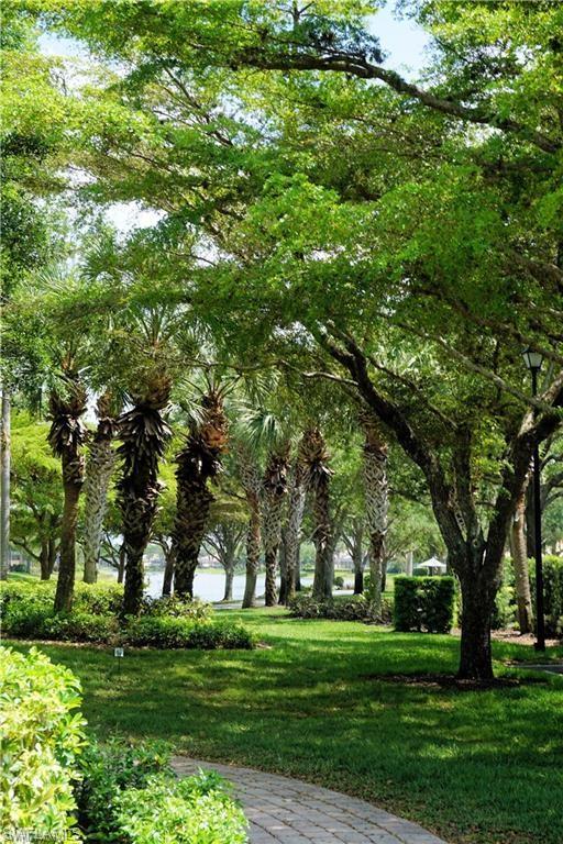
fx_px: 1267
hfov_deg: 25.1
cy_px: 422
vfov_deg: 36.9
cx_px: 282
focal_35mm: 54
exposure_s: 1/100
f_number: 9
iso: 100
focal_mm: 36
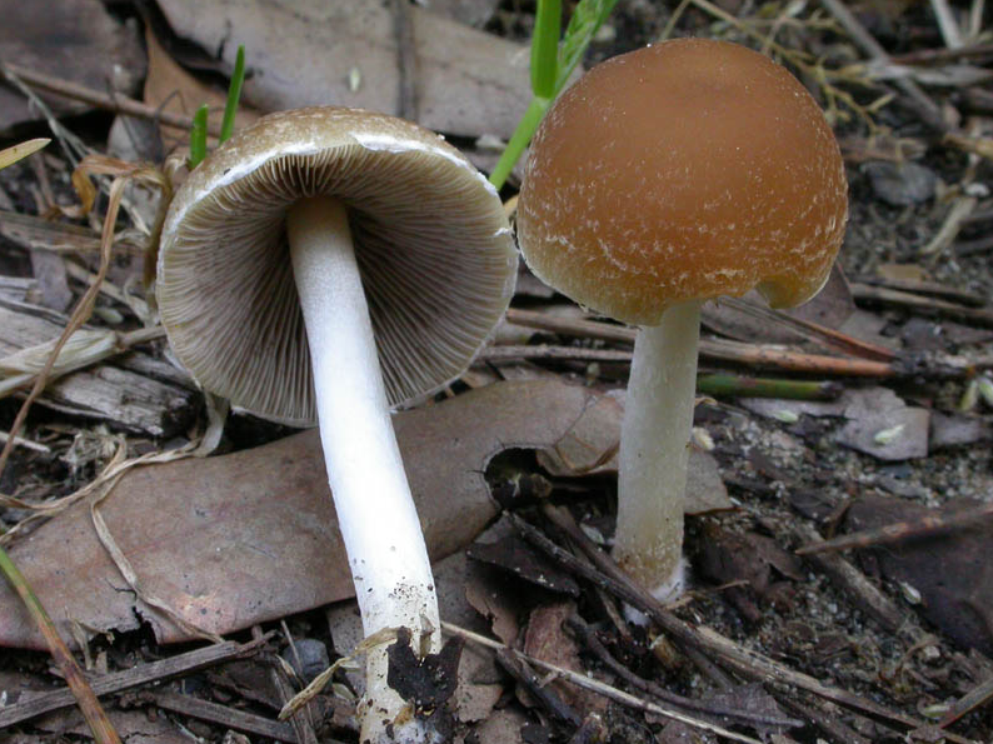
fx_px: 3642
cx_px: 495
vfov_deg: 11.7
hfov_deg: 15.5
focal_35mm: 127
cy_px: 373
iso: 200
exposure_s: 1/30
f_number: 10.2
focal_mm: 26.2
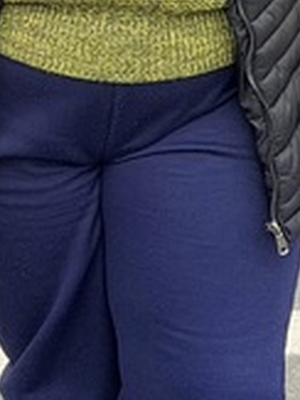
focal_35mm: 236
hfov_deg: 6.1
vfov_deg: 8.2
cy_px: -209
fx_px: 2731
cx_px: -270
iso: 64
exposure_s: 1/1307
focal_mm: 6.76
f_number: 1.78
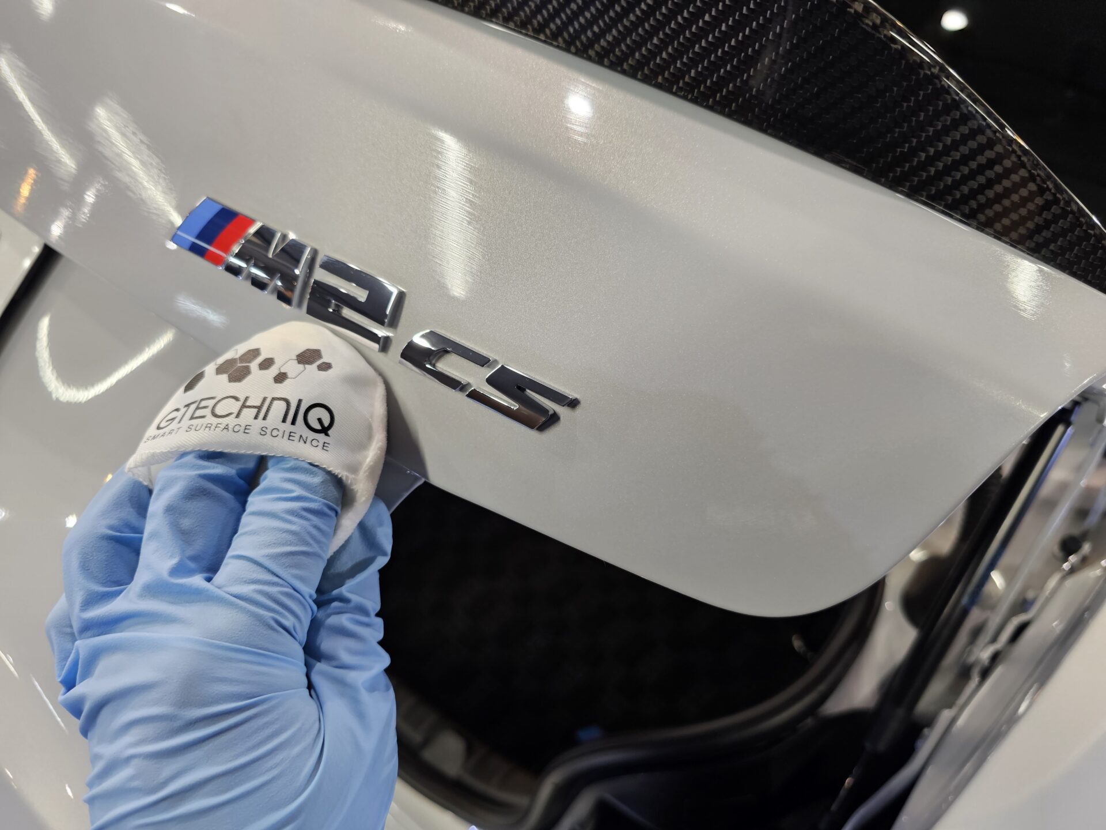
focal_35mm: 23
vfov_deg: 58.9
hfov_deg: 73.9
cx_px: 553
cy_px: 415
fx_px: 735
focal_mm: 6.3
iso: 125
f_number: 1.7
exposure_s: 1/100
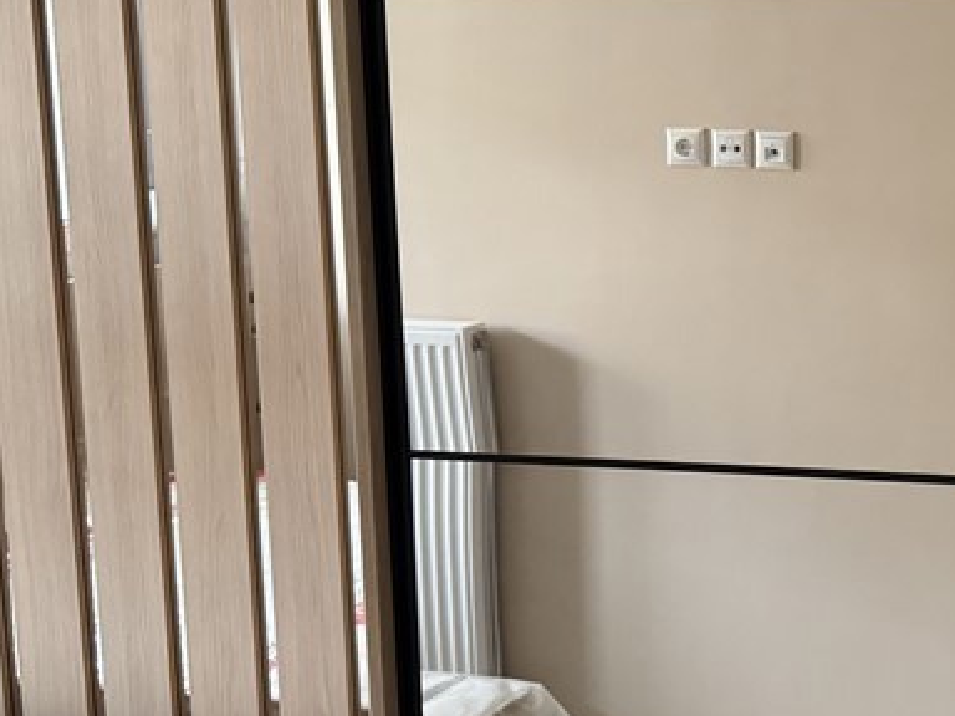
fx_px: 1766
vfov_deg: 22.9
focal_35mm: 64
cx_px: 1069
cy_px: 303
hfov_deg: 27.5
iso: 640
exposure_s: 1/60
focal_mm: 6.76
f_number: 1.78
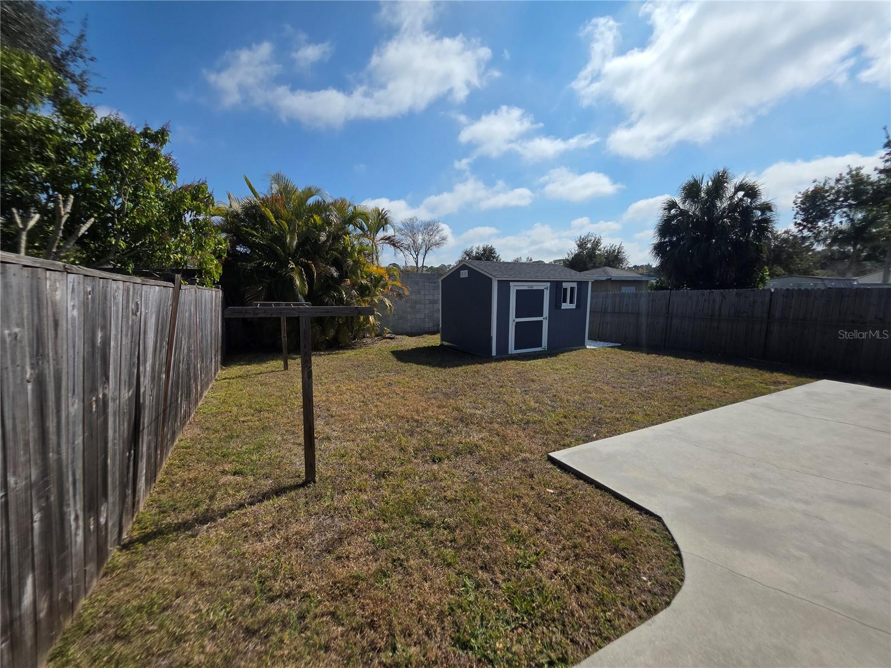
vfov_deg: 89.9
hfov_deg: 106.2
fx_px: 335
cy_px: 334
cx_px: 446
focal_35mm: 13
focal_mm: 2.2
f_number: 1.9
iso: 40
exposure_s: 1/4125
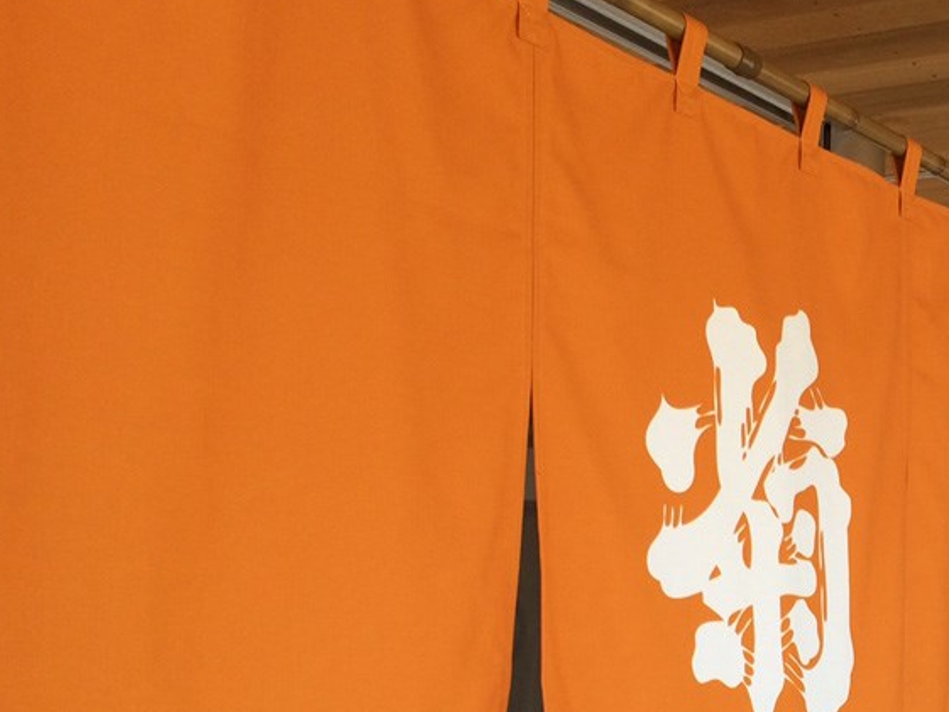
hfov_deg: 29.3
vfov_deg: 23.1
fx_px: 1700
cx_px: 939
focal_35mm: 62
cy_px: 629
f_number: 2.2
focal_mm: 4.15
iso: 32
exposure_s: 1/247
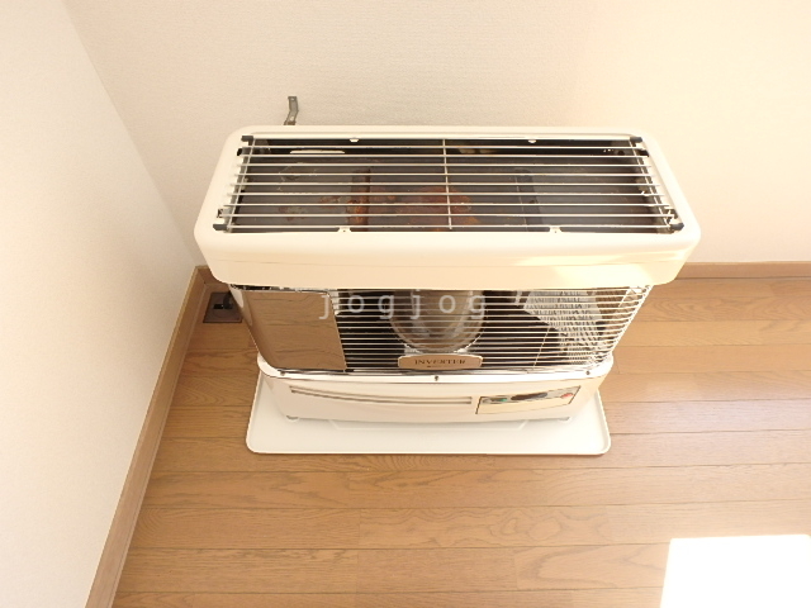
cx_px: 406
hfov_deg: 79.0
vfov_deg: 63.4
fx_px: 492
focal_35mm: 21
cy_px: 304
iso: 200
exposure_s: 1/50
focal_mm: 3.7
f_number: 3.5
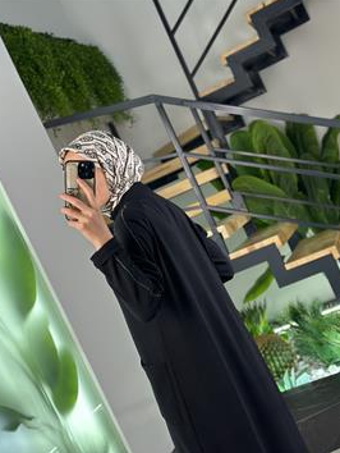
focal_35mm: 56
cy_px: 258
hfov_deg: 26.1
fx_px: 732
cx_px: 189
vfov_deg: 34.3
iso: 64
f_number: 1.78
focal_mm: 6.86
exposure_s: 1/100
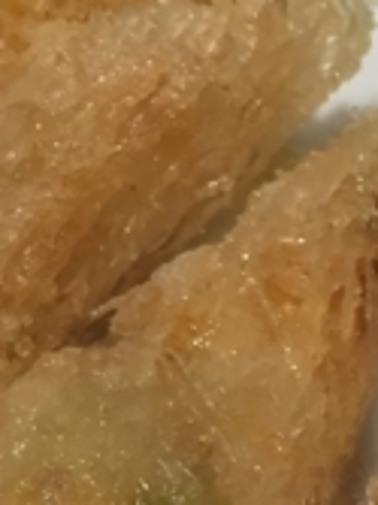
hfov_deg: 8.3
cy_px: 441
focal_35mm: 178
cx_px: 124
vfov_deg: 11.1
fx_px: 2595
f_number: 2.2
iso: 32
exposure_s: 1/33
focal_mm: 4.15
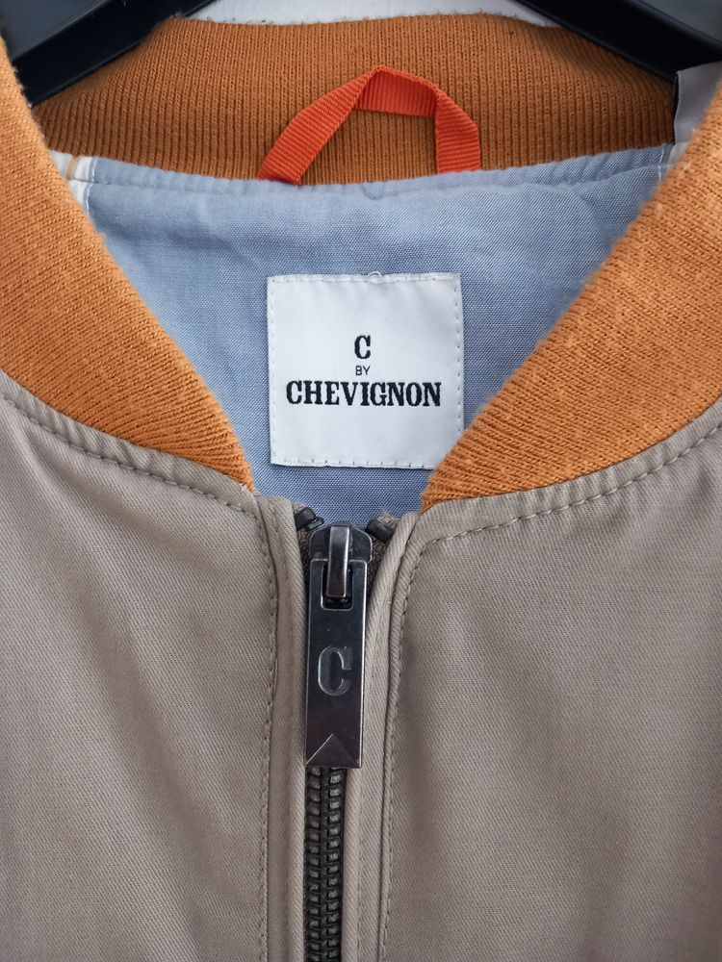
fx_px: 751
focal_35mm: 27
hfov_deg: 51.4
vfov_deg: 65.3
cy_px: 481
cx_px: 361
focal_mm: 4
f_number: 1.8
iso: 250
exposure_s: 1/25
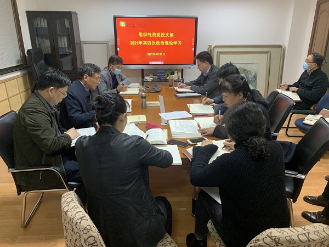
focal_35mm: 26
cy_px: 124
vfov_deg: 53.1
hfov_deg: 67.3
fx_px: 247
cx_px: 164
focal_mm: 4.25
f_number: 1.8
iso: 250
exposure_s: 1/50
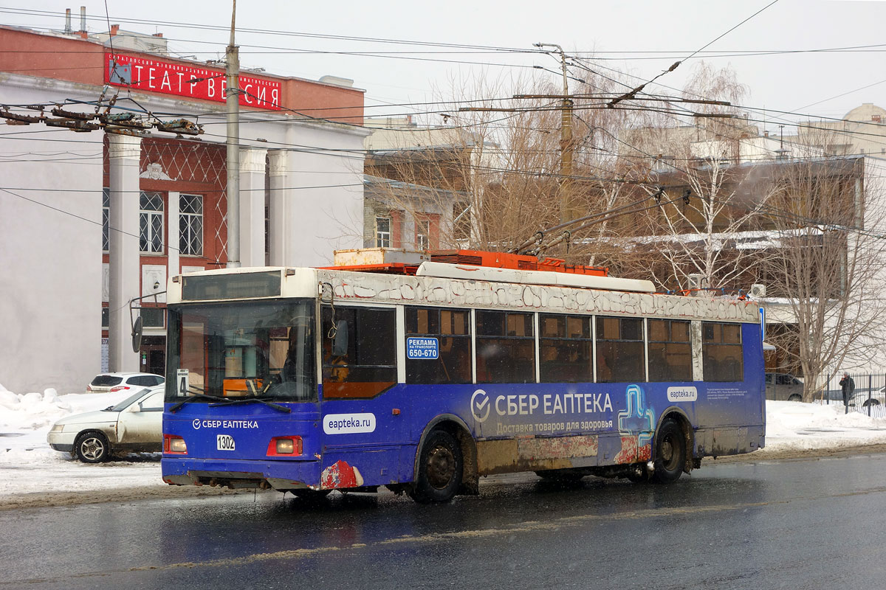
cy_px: 295
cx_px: 443
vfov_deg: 20.0
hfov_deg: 29.7
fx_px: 1673
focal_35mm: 68
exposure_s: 1/500
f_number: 6.3
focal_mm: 25.32
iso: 125
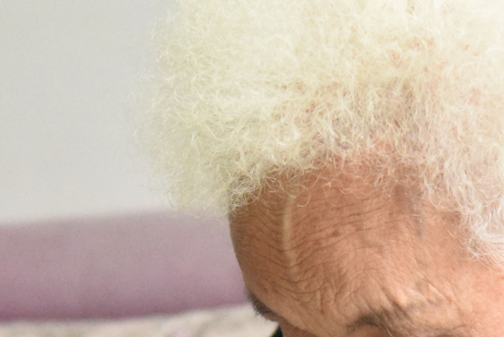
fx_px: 1779
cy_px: 352
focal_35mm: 127
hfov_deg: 16.1
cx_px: 243
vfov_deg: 10.7
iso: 11400
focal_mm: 38
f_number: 4
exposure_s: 1/1000
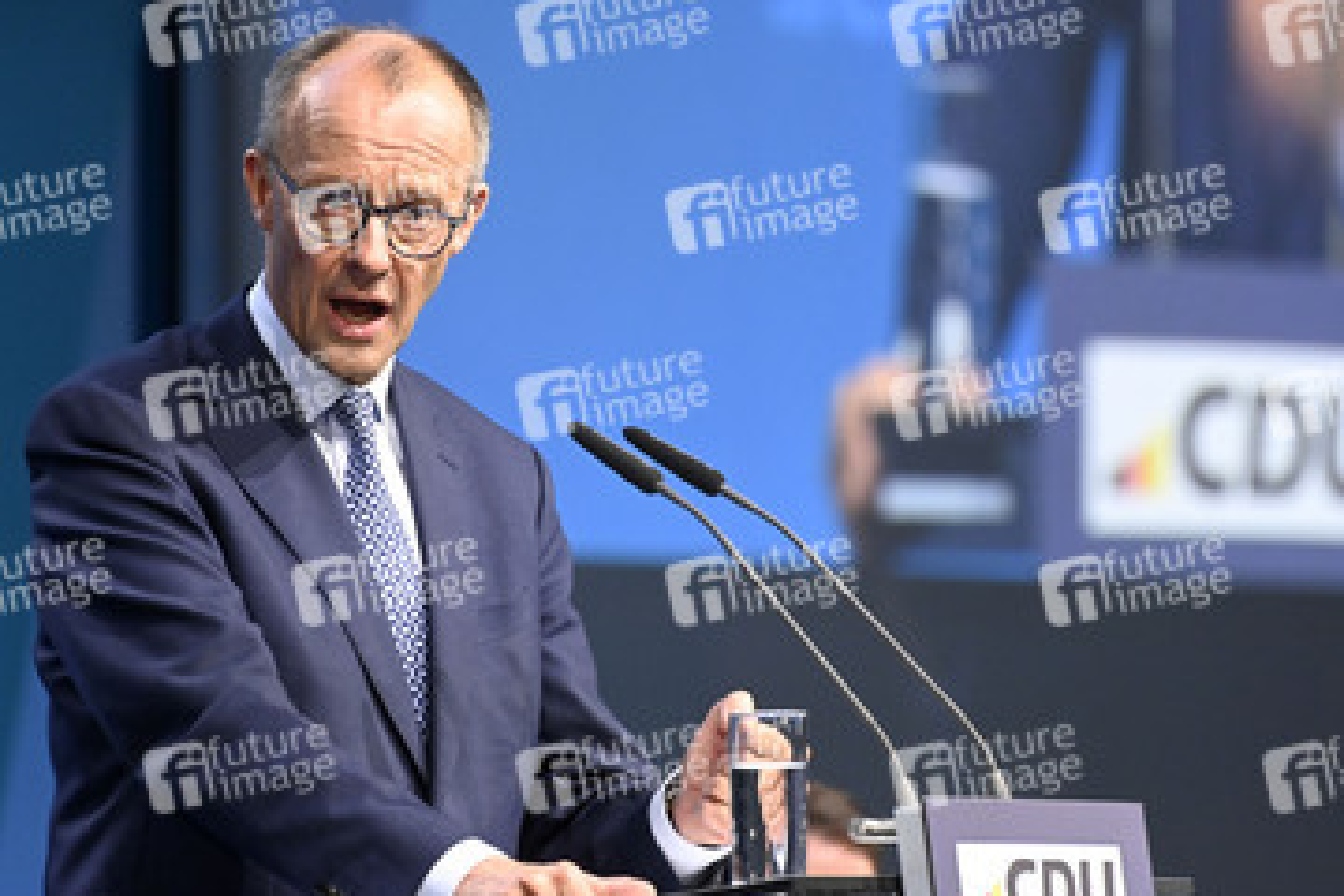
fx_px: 19636
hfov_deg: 3.9
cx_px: 663
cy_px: 489
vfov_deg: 2.6
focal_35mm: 526
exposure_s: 1/500
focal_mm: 420
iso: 8000
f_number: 5.6
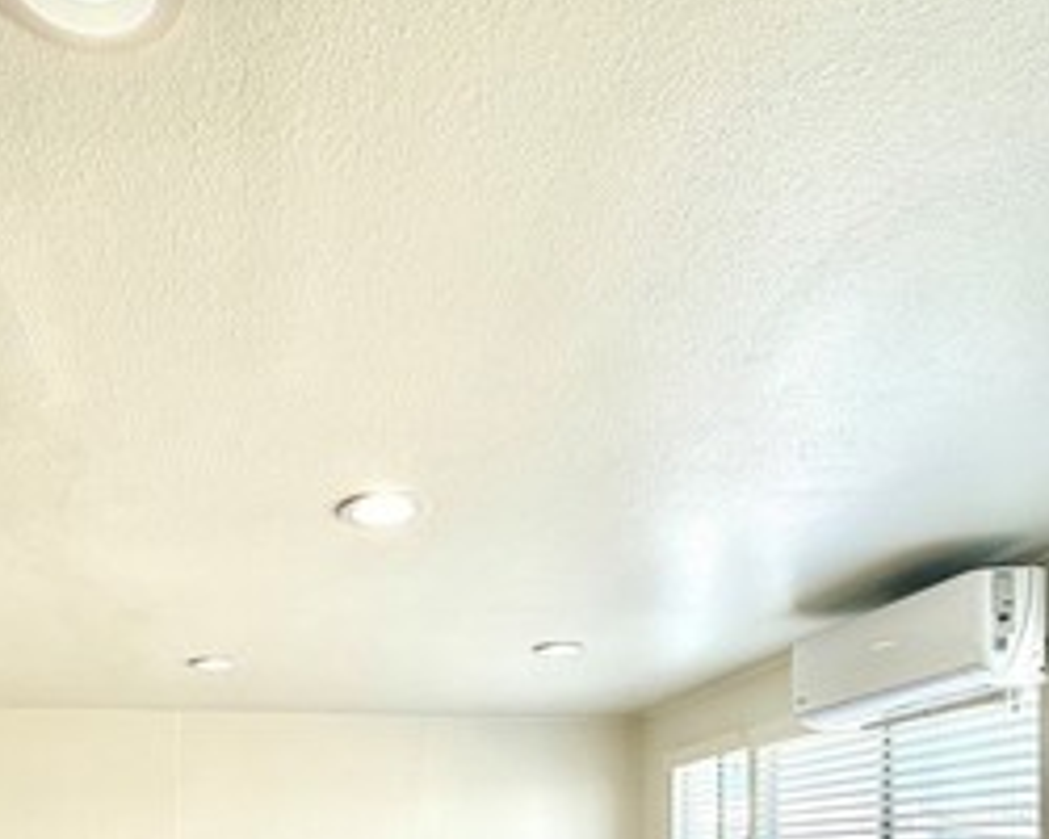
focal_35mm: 35
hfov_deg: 50.9
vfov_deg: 36.2
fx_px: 1087
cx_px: 386
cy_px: 910
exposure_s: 1/177
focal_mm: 2.22
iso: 64
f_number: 2.2
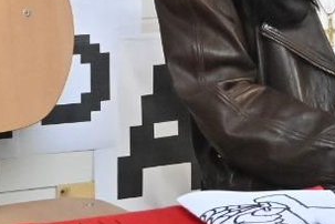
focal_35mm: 174
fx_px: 1619
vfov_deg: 7.9
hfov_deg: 11.8
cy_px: 83
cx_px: 188
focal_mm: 22
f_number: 4
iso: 4000
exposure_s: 1/250
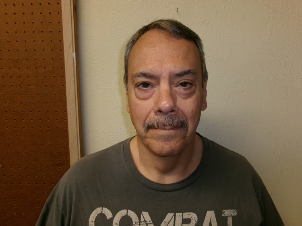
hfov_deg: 63.5
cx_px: 151
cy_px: 113
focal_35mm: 28
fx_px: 244
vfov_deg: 49.7
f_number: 3.9
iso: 200
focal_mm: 5.1
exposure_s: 1/34
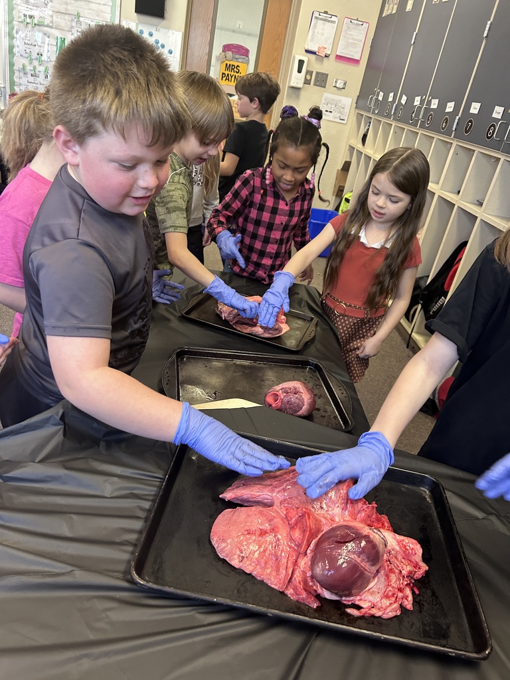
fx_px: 511
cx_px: 255
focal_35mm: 26
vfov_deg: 67.3
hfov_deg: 53.1
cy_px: 340
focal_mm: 5.7
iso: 250
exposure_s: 1/60
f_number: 1.5
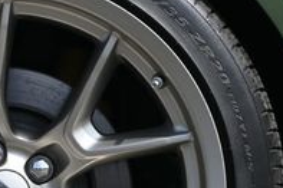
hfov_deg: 10.8
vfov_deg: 7.2
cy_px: 197
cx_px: 3
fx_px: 1489
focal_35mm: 190
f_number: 5.6
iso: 110
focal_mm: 39
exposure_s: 1/250
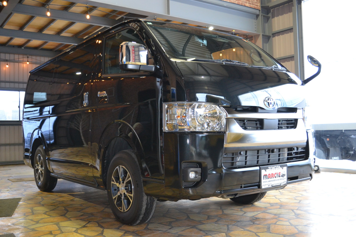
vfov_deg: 36.9
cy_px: 118
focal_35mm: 36
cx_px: 178
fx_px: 356
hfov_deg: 53.1
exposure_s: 1/60
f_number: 4
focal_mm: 24
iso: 1100
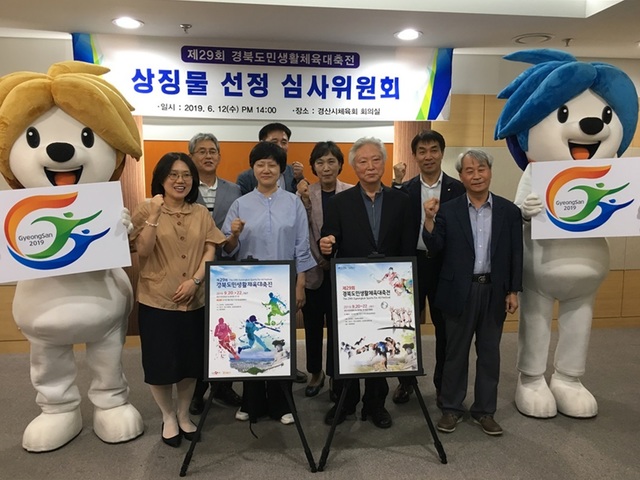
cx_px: 320
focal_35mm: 29
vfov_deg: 48.2
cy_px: 240
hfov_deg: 61.7
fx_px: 536
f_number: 2.2
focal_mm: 4.15
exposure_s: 1/30
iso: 100
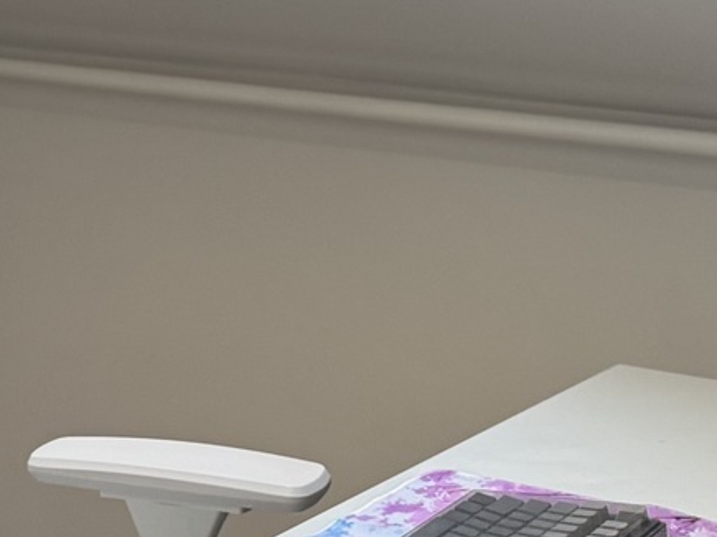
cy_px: 316
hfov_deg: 17.0
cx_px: 5
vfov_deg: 13.1
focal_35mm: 113
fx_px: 2340
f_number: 1.78
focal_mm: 6.76
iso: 200
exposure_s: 1/121
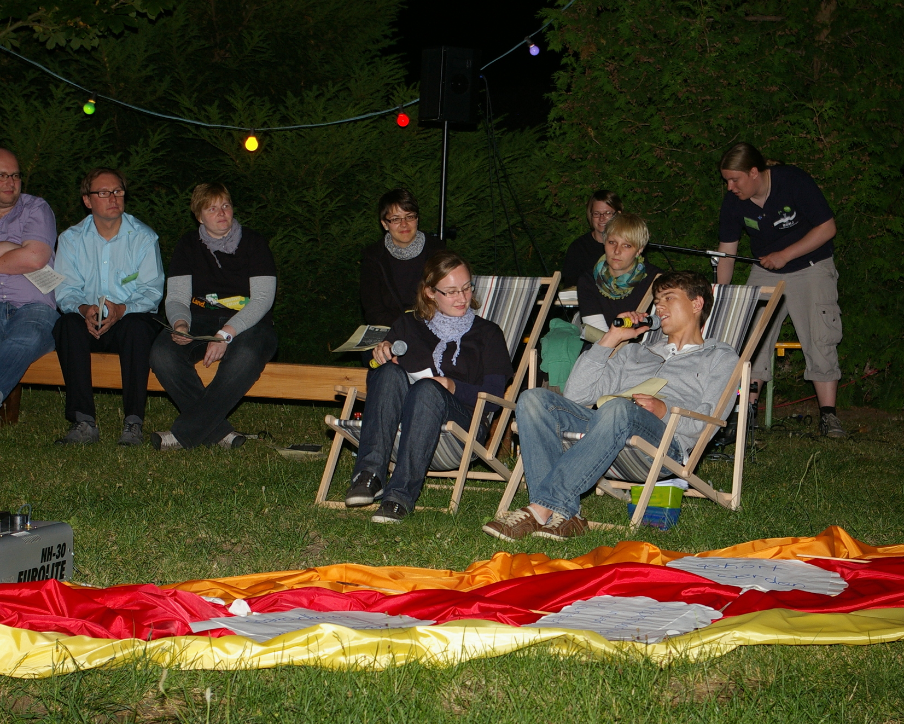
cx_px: 527
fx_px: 2049
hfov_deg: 24.9
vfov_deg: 20.0
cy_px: 362
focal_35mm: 77
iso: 200
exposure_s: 1/60
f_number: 5.6
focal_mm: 45
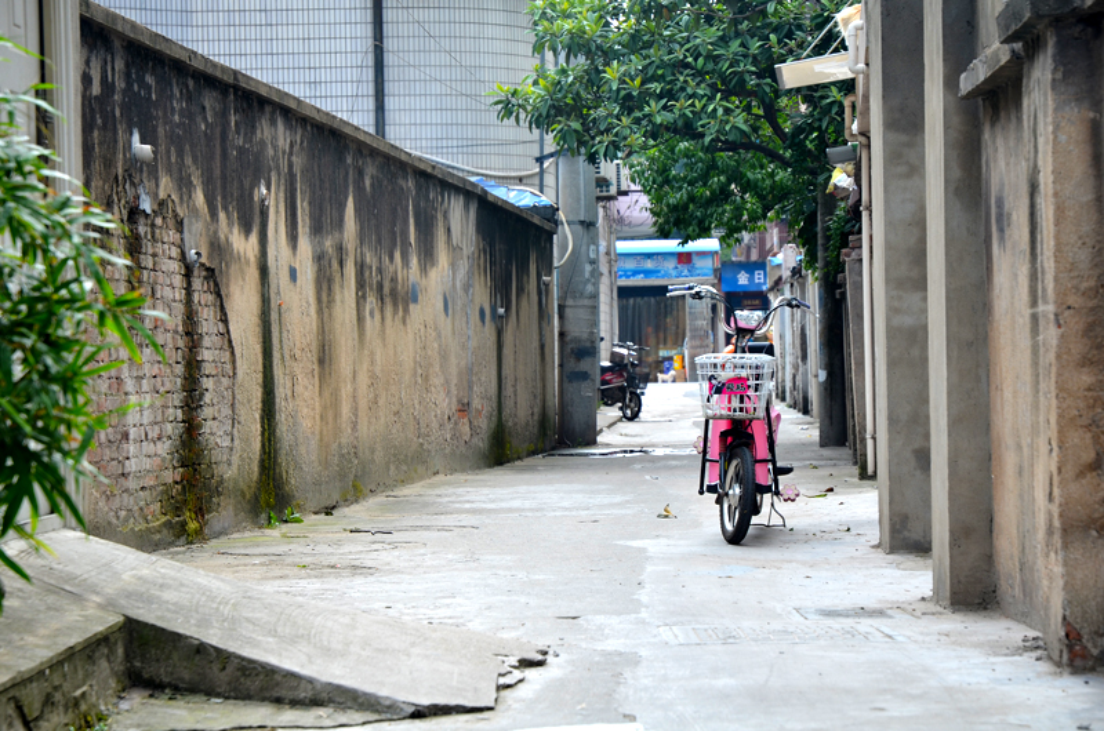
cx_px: 552
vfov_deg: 14.0
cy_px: 366
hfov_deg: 21.0
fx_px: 2984
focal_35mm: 98
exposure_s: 1/125
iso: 100
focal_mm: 65
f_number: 5.6
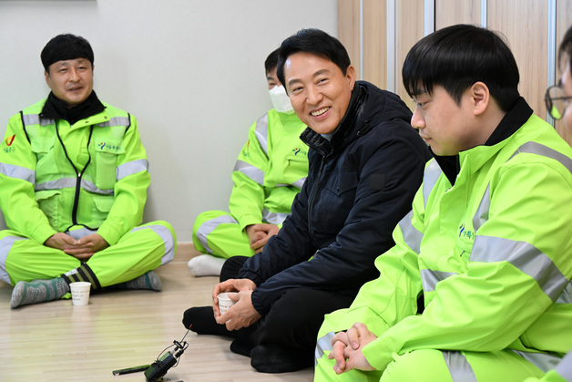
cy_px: 191
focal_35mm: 59
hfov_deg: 33.9
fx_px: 938
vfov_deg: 23.0
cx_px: 286
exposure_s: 1/160
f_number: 6
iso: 1600
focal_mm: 59
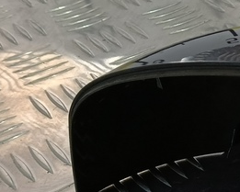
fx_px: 625
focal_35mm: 88
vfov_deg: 17.3
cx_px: 360
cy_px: 159
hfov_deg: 19.1
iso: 114
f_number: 1.6
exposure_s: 1/100
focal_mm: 4.11
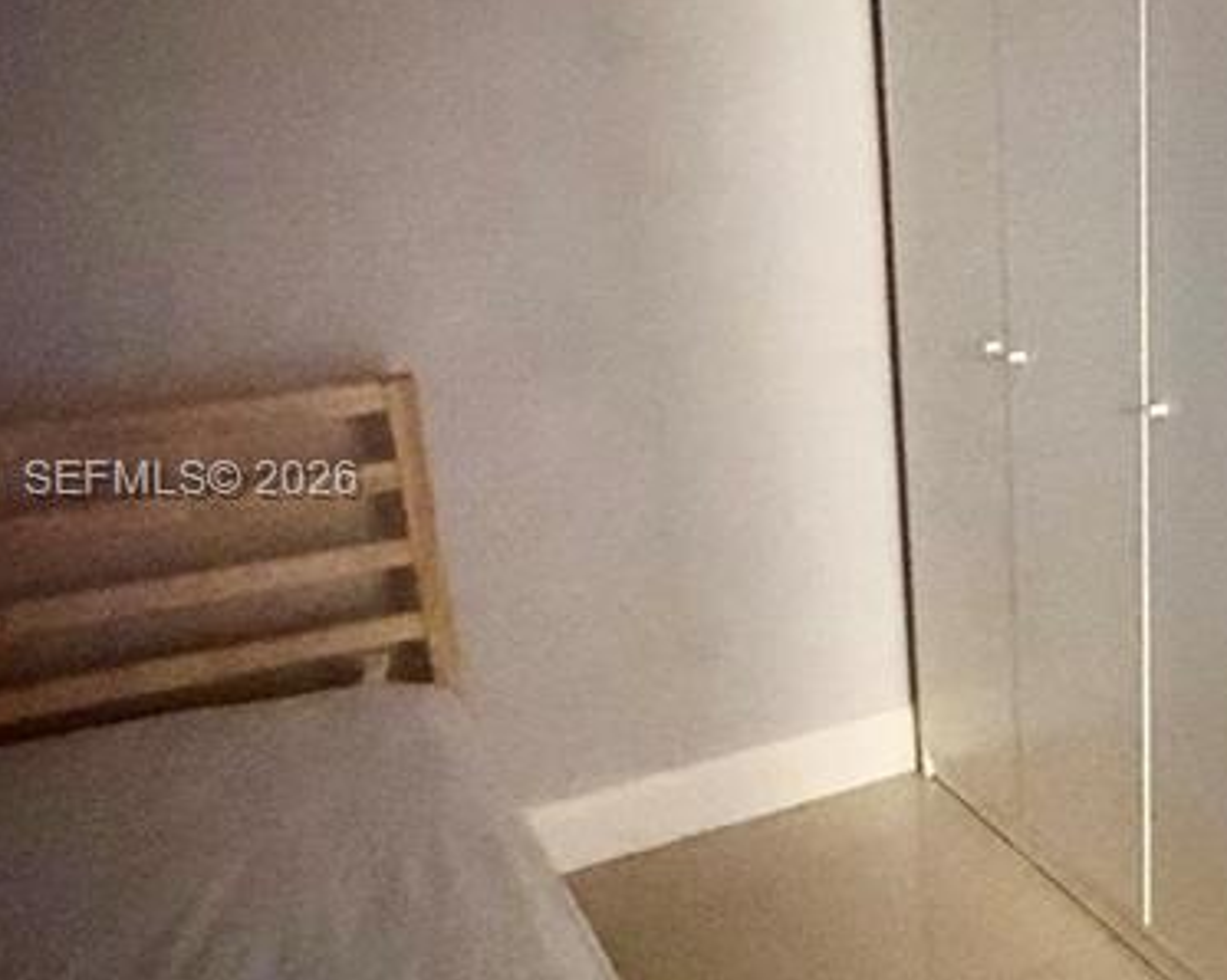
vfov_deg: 34.1
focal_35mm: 44
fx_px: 1597
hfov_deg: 37.5
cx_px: 1230
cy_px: 483
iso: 1600
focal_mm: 2.22
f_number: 2.2
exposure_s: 1/30
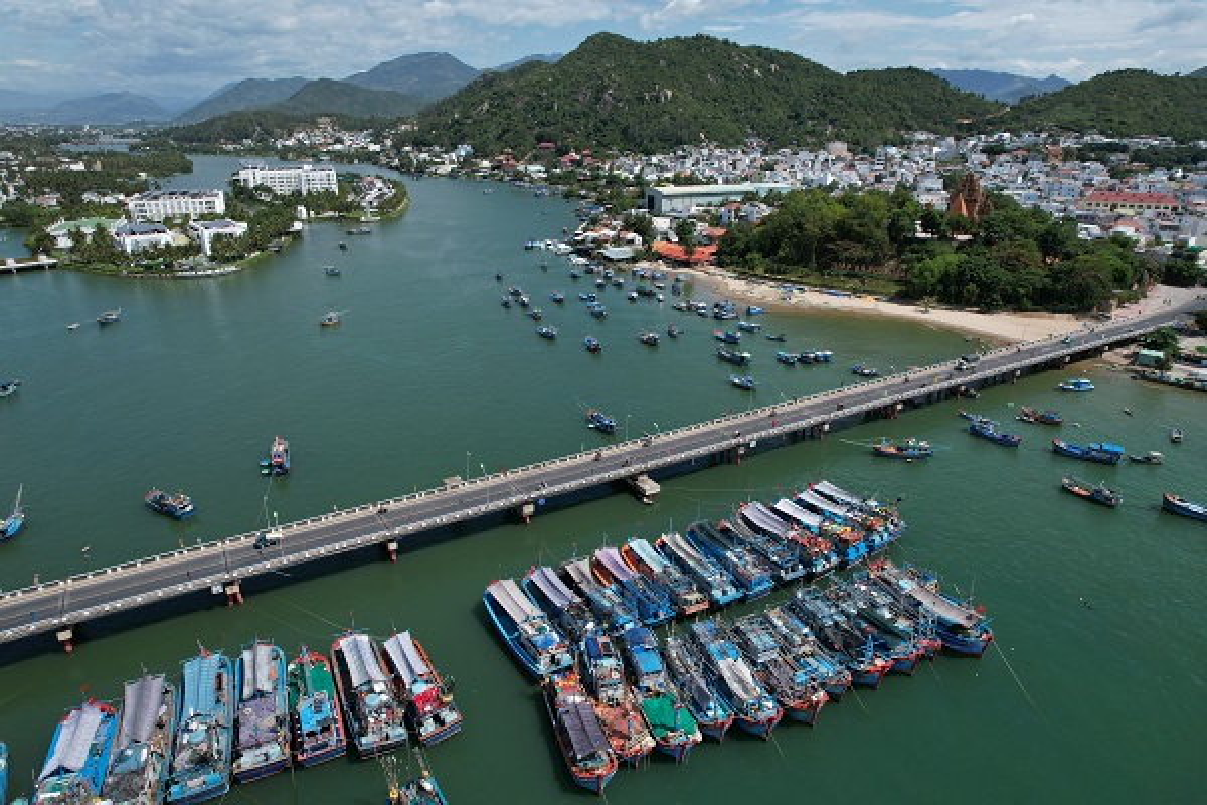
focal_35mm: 22
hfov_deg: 78.6
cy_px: 402
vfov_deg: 57.2
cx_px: 604
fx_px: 738
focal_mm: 8.38
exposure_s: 1/2500
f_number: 2.8
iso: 100
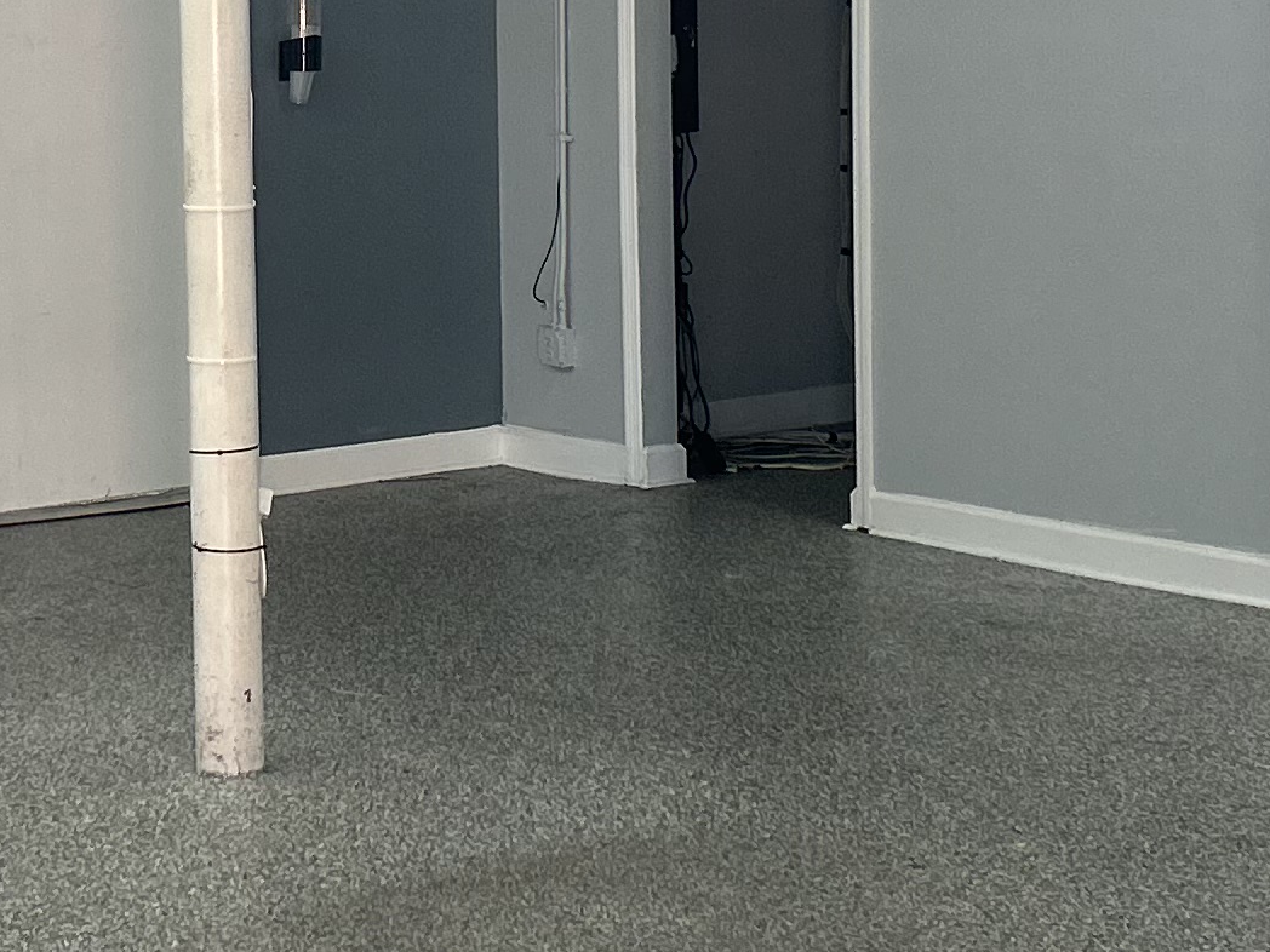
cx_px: 401
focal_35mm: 100
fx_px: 3669
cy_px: 140
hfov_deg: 19.6
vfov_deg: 14.7
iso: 100
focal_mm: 5.7
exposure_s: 1/120
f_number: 1.5
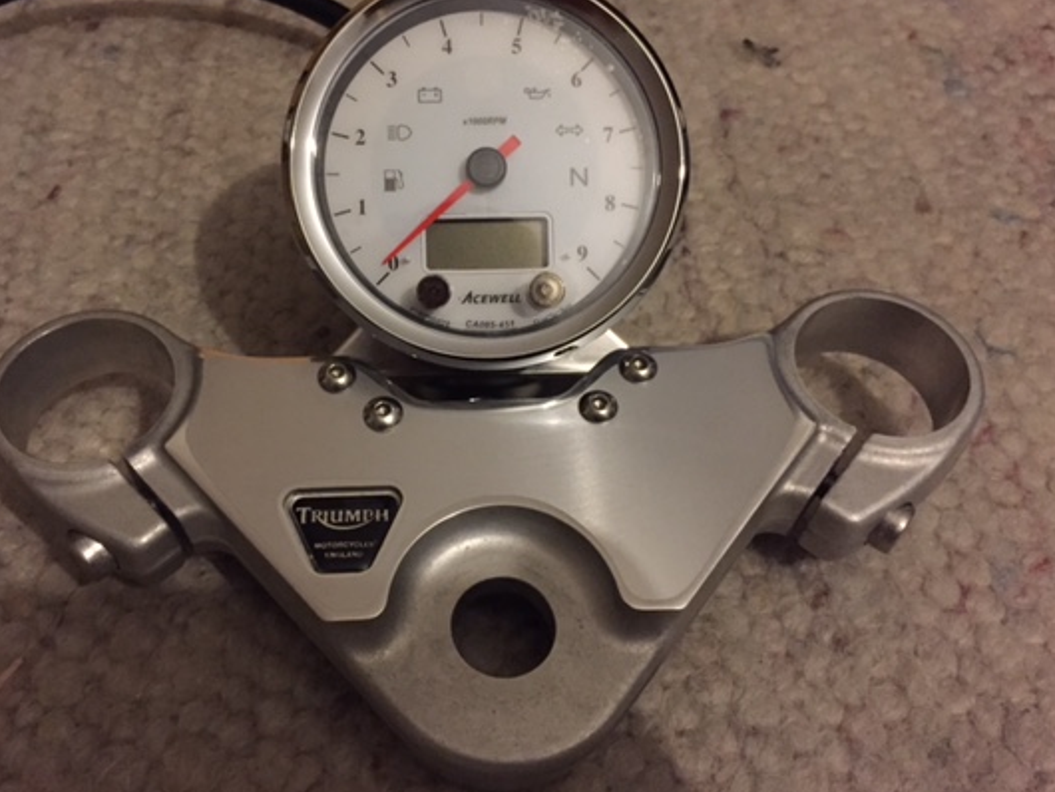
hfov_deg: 52.5
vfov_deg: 40.7
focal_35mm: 35
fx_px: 1067
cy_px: 360
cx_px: 466
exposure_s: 1/17
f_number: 2.2
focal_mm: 4.15
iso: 500
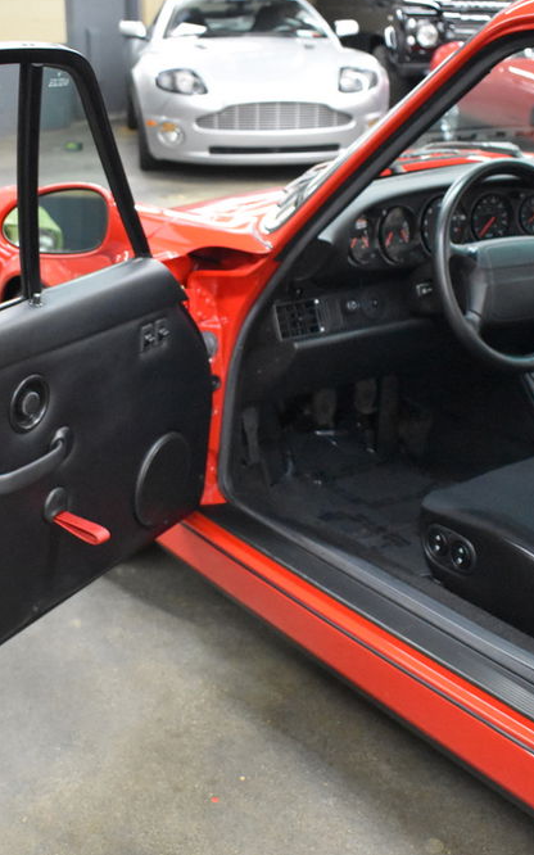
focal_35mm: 47
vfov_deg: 42.7
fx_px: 1095
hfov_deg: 27.4
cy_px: 419
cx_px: 245
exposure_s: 1/125
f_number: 3.5
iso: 5600
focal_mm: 20
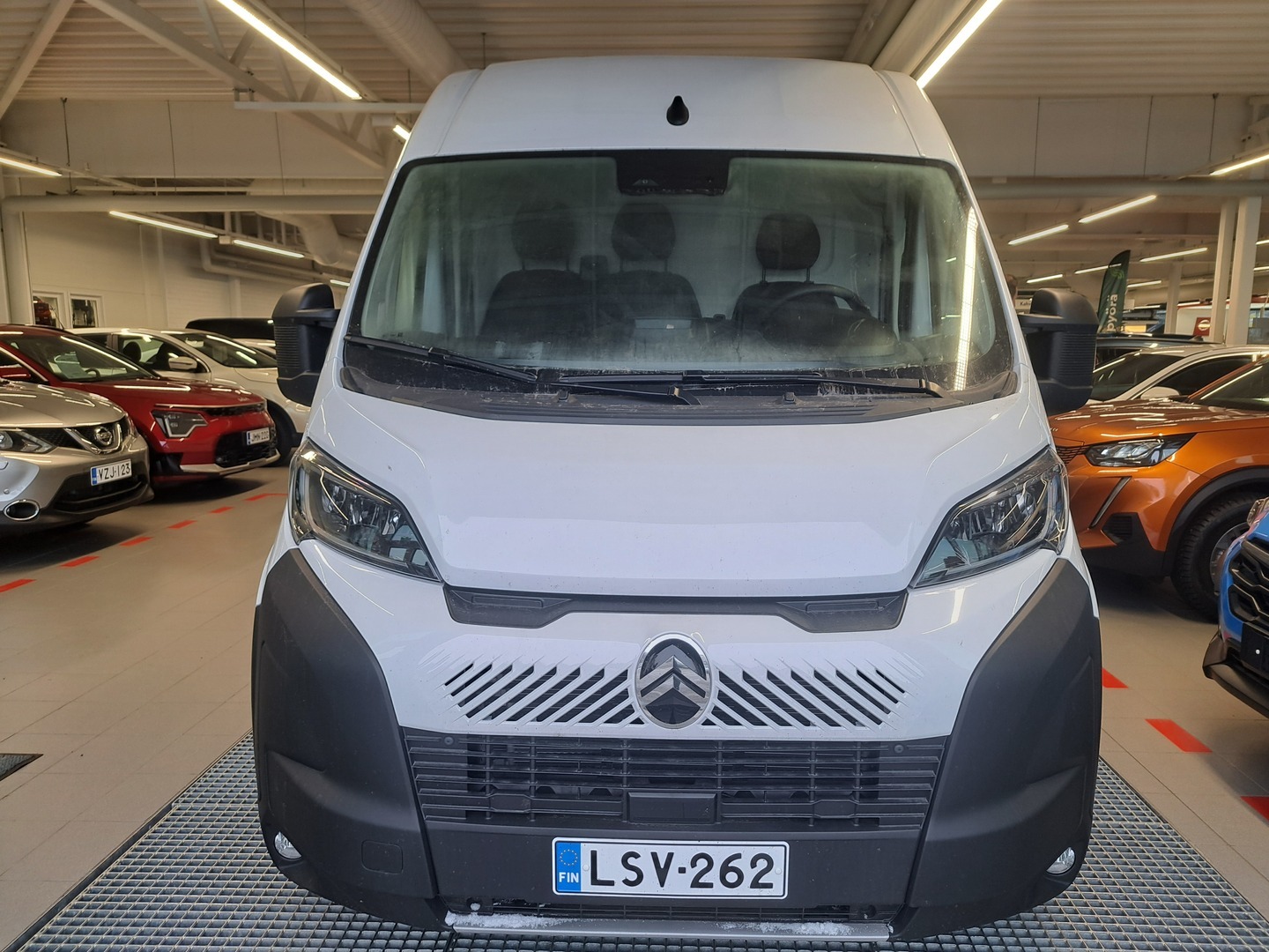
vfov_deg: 56.8
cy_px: 476
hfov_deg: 71.6
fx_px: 880
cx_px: 634
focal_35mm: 24
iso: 50
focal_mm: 5.23
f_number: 1.8
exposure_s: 1/50
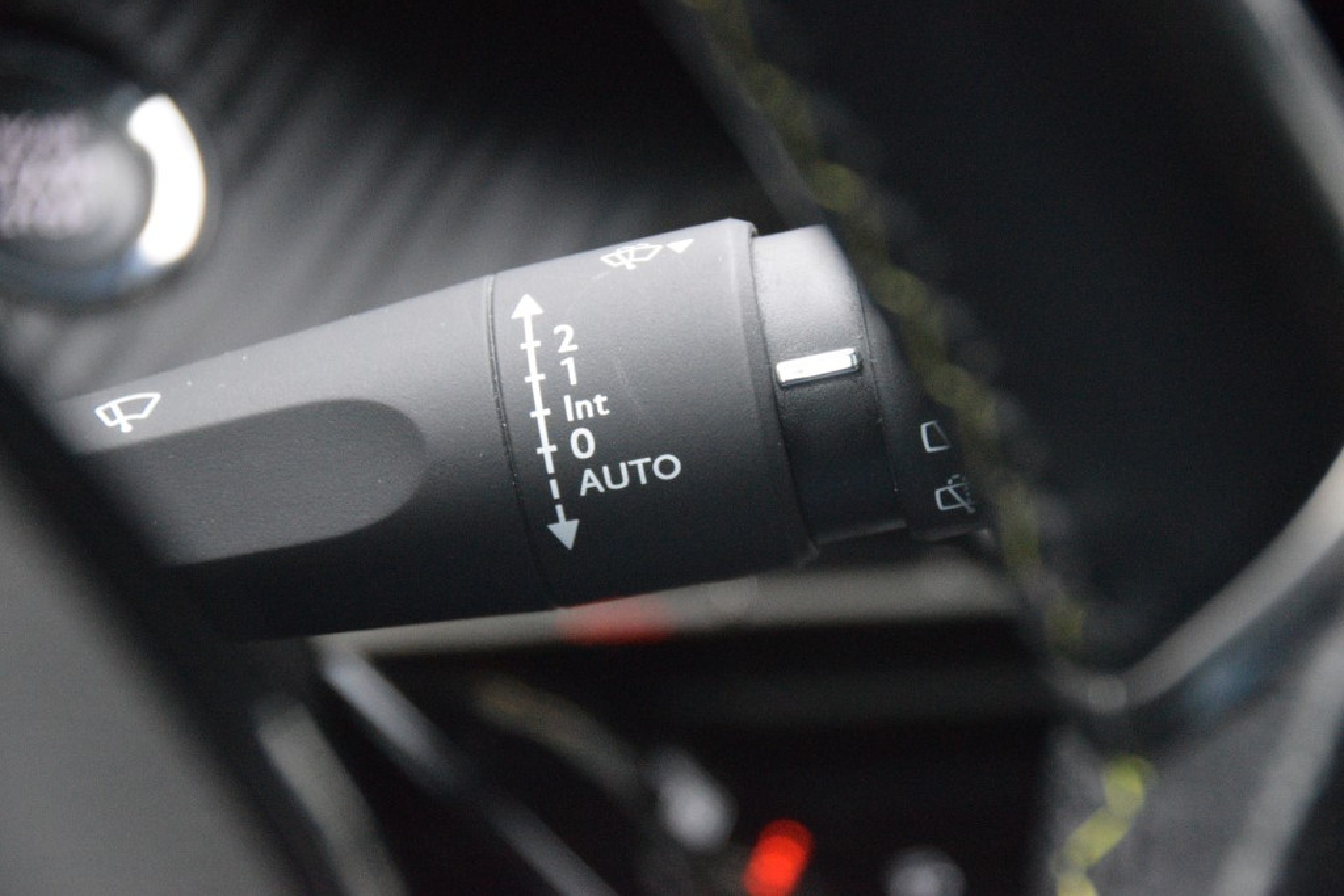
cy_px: 448
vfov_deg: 8.3
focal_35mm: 165
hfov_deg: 12.5
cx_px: 672
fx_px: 6160
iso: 6400
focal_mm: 110
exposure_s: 1/30
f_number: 6
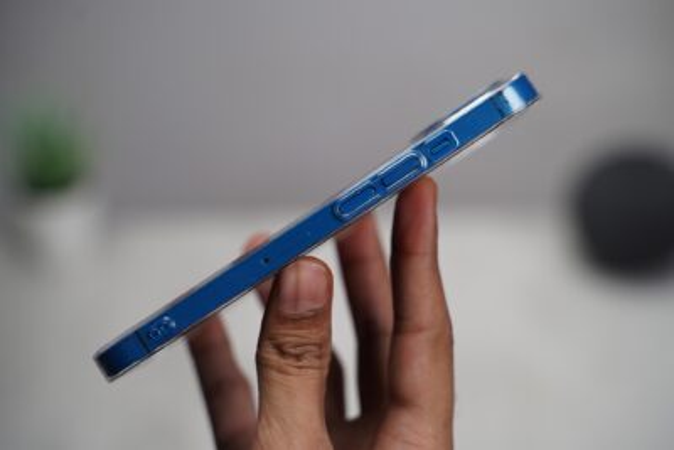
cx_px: 337
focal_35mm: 75
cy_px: 225
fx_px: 1405
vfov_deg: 18.2
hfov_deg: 27.0
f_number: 4
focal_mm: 75
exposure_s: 1/90
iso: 400
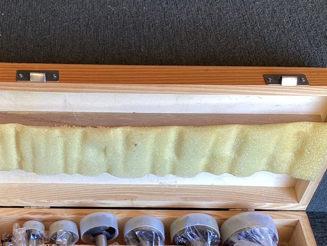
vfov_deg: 23.4
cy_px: 192
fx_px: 586
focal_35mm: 62
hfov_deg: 30.6
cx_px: 78
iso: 64
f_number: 2.4
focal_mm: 3.3
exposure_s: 1/60
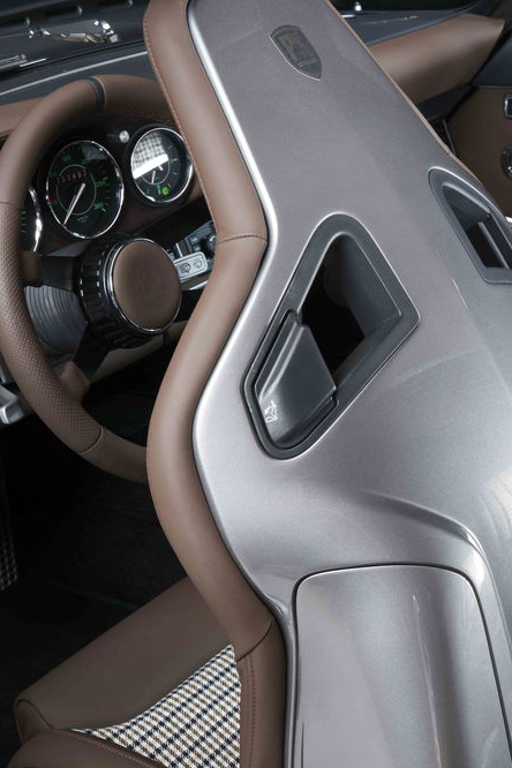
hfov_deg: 21.2
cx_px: 337
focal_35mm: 64
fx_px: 1365
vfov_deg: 31.0
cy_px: 555
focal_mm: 37
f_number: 13
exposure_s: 1/3
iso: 400
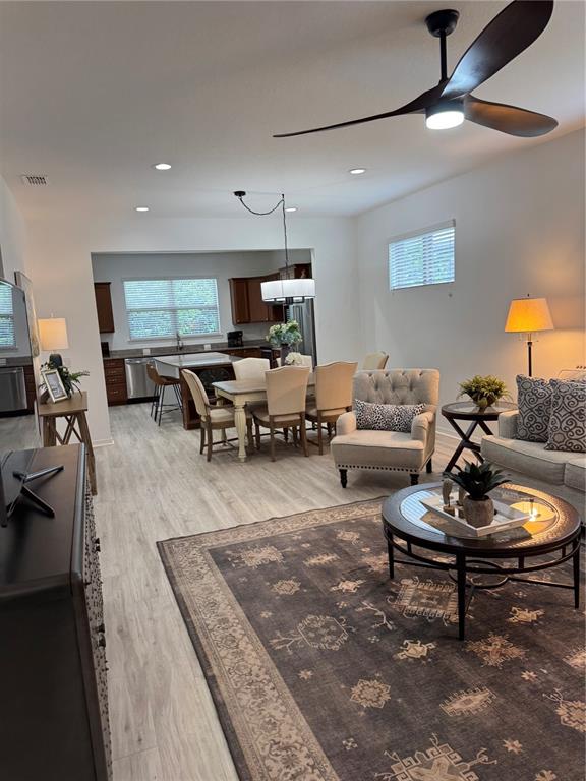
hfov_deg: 56.8
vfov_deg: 71.6
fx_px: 542
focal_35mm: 24
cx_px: 293
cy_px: 390
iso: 160
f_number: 1.78
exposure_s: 1/120
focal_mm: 6.76
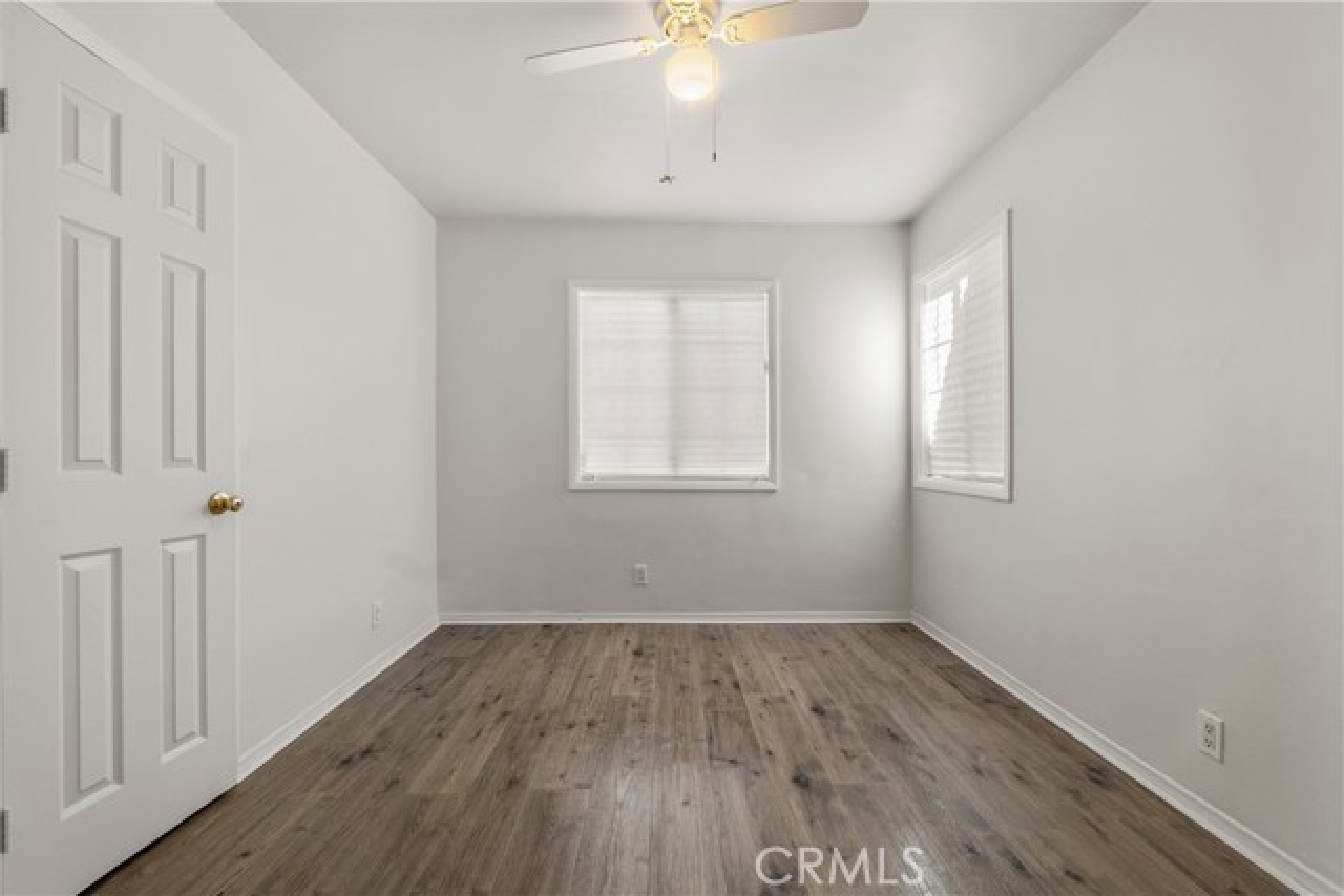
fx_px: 560
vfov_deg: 77.4
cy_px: 448
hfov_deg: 100.4
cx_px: 672
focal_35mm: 15
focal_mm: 10
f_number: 8
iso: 400
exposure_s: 1/13
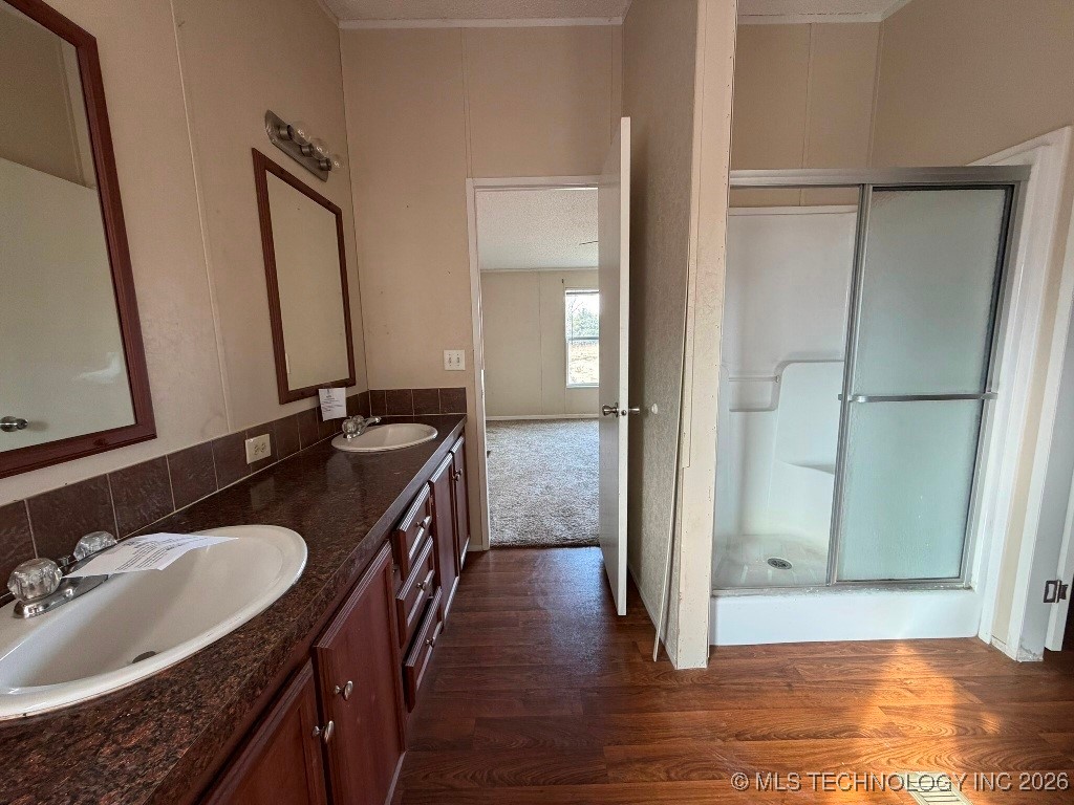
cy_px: 402
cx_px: 537
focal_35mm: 14
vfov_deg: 85.7
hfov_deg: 102.1
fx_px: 434
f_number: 2.2
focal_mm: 2.22
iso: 320
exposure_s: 1/93
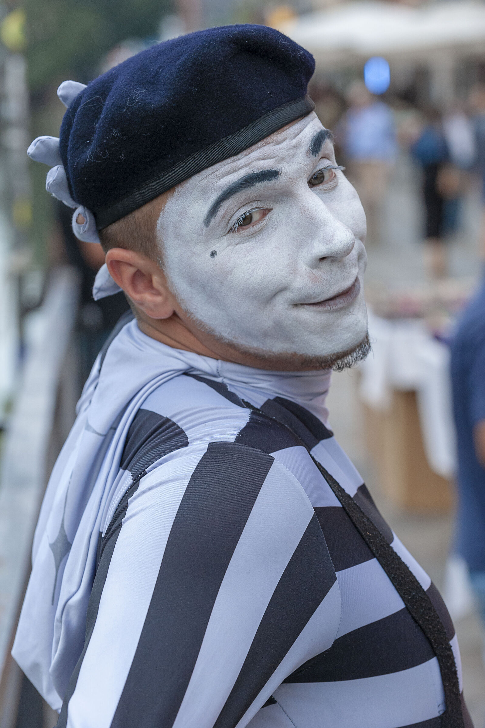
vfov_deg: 17.7
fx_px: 2347
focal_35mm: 116
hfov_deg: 11.8
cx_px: 242
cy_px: 364
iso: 1250
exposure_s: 1/60
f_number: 9
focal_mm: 116
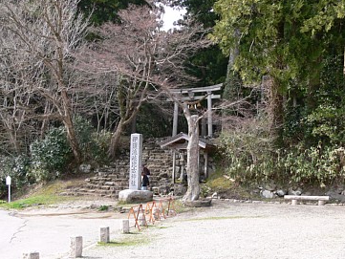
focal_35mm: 41
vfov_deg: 35.2
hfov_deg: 45.8
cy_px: 133
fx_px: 409
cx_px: 174
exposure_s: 1/100
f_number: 4
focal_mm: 7.8
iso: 80
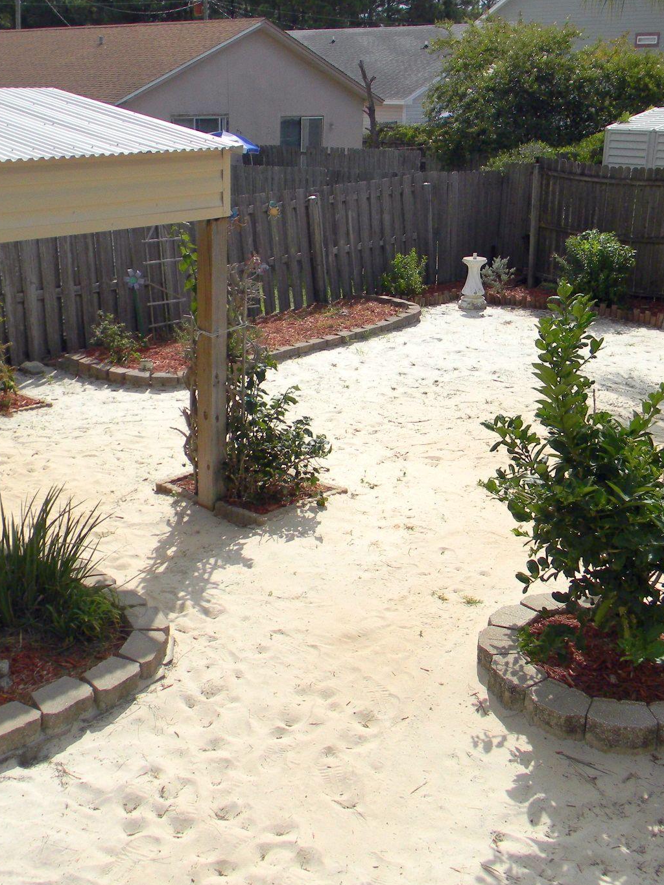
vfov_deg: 44.7
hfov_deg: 34.2
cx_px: 263
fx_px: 1074
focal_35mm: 42
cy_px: 402
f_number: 7
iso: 112
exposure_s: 1/528
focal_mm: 5
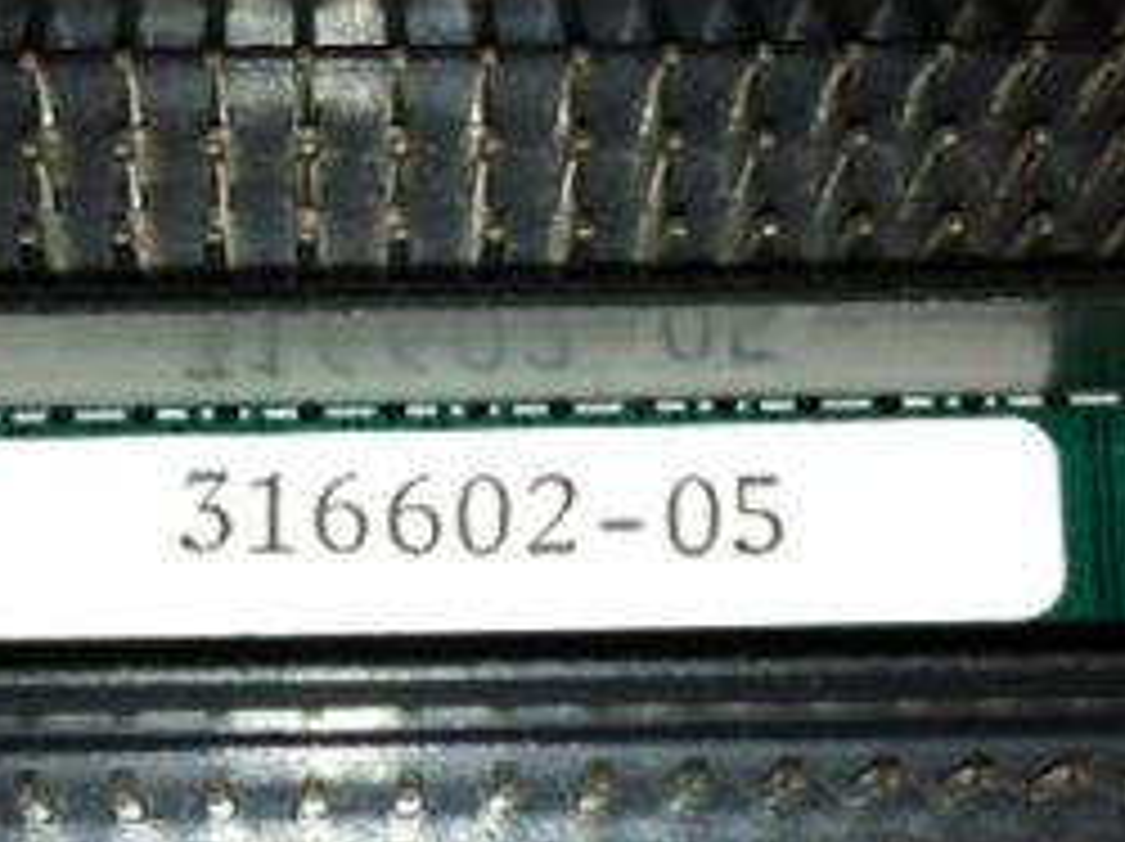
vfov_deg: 17.4
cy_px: 635
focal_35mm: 84
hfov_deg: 23.3
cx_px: 428
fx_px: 2727
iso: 80
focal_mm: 3.85
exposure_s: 1/256
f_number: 2.8
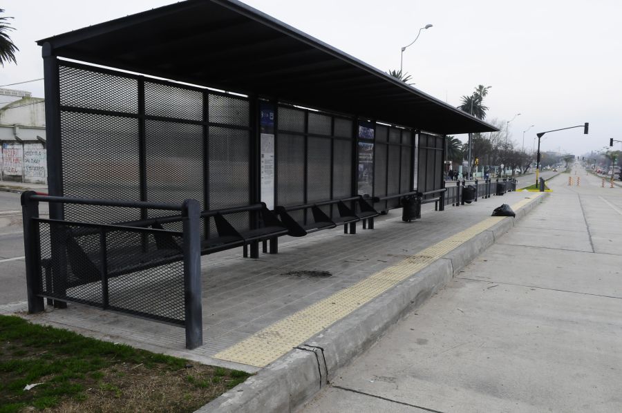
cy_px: 206
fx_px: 466
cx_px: 311
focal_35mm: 27
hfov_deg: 67.4
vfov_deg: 47.8
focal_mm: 18
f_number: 9
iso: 1250
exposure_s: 1/320
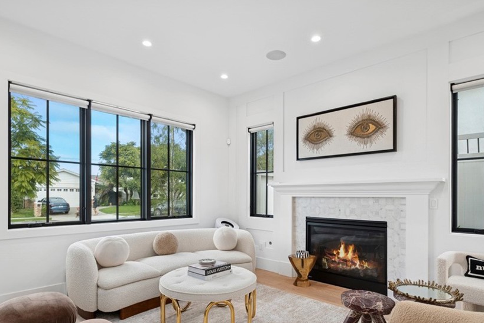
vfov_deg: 61.4
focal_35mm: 20
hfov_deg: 84.0
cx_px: 241
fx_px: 269
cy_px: 195
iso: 200
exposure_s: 1/20
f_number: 9
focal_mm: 16
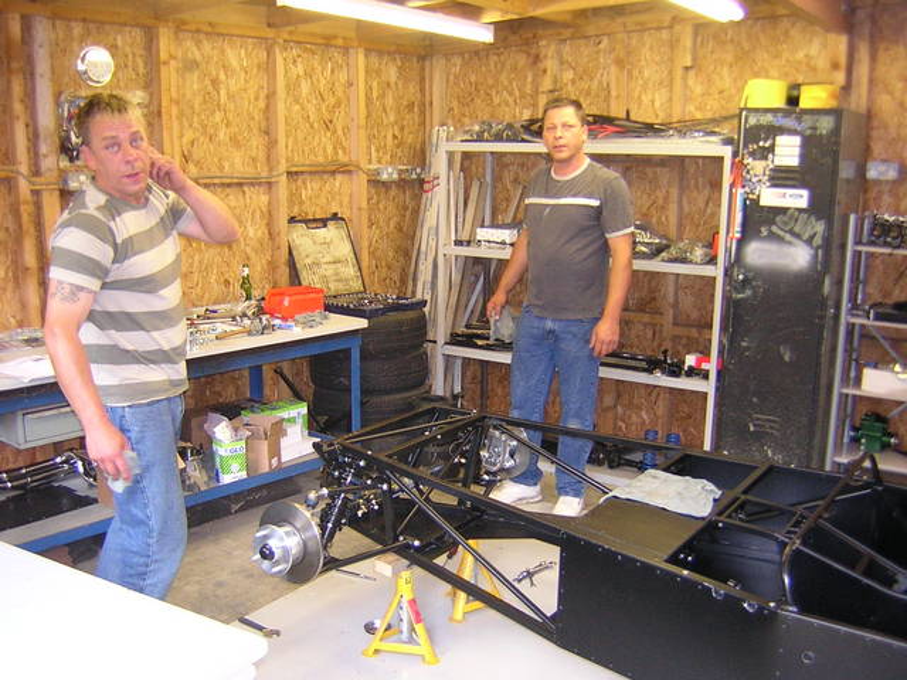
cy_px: 340
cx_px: 454
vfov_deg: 39.7
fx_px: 943
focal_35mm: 36
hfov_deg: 51.4
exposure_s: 1/60.1
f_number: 2.6
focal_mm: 4.7
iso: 376
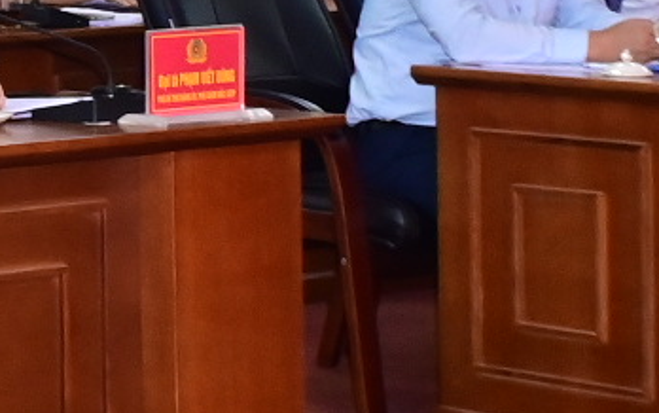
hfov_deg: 9.7
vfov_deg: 6.9
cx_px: -960
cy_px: -80
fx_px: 3415
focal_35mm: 190
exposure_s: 1/200
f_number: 4
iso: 1600
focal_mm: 22
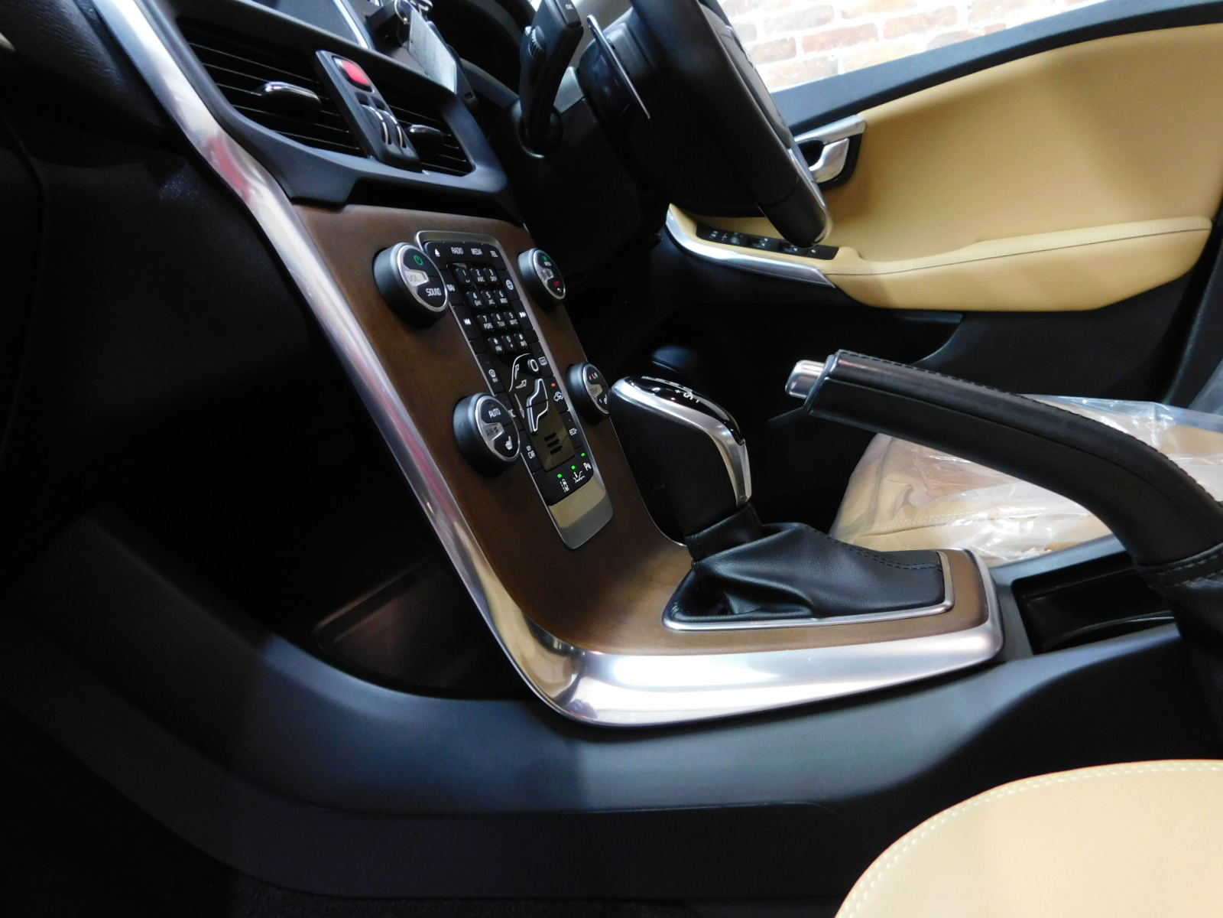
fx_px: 813
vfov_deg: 58.9
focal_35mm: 23
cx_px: 612
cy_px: 459
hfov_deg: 73.9
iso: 400
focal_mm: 4
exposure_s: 1/10
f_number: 3
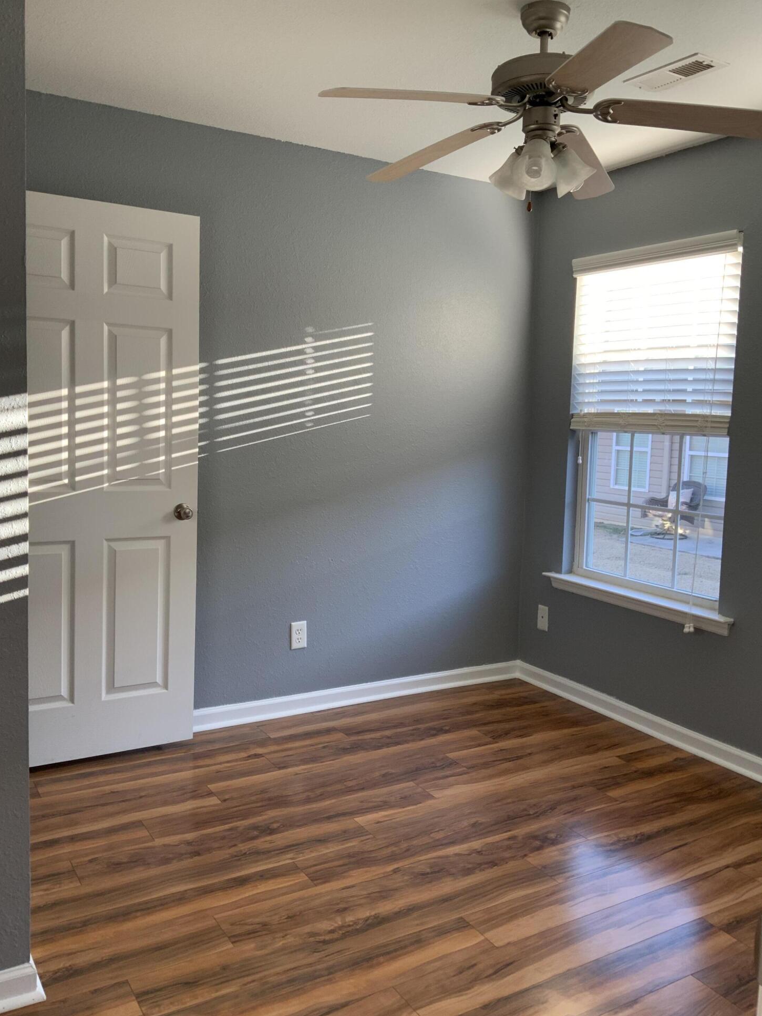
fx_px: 880
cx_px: 382
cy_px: 499
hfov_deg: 46.8
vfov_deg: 60.0
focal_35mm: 30
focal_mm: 3
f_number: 1.8
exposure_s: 1/60
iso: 40
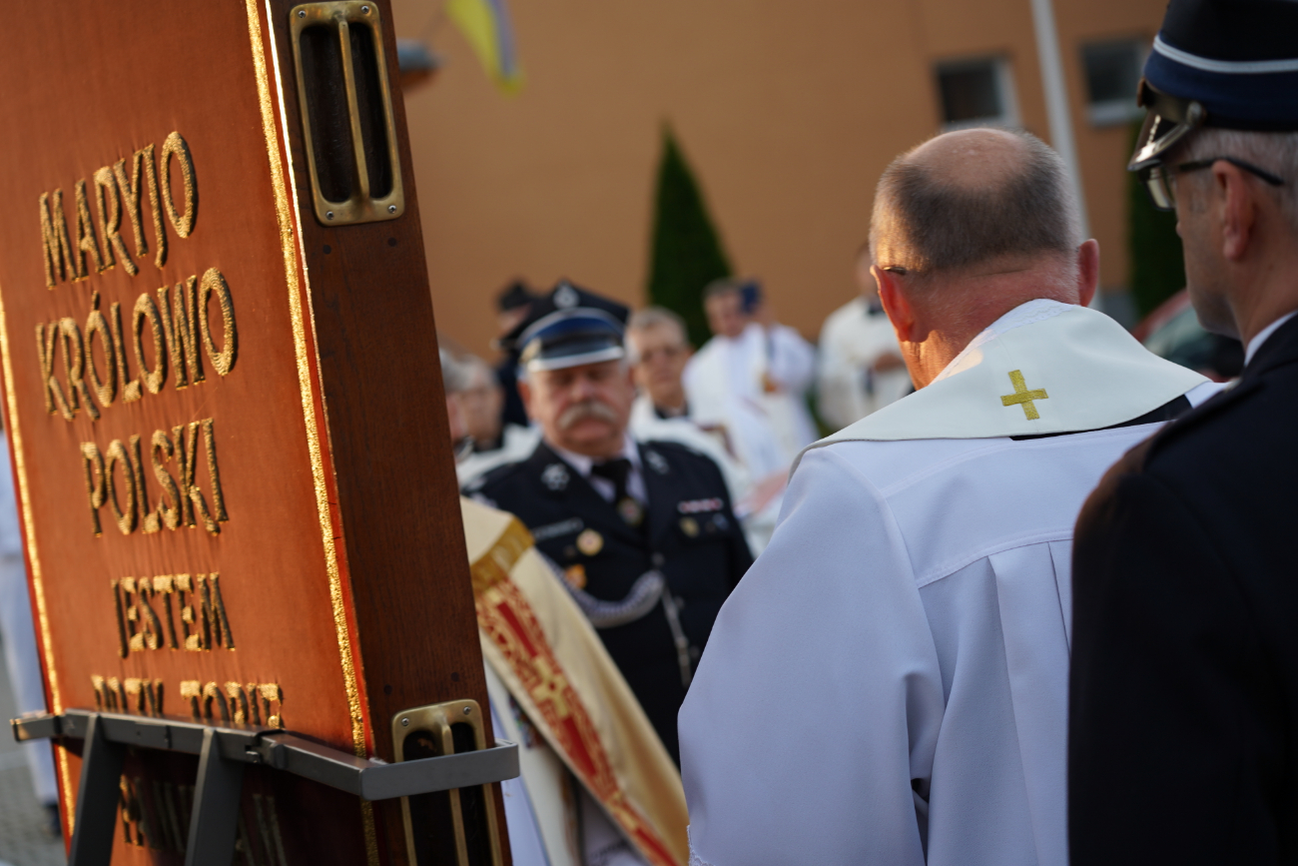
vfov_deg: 17.5
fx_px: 2812
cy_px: 433
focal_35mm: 78
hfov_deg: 26.0
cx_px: 649
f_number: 4
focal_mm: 78
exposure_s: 1/160
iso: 200
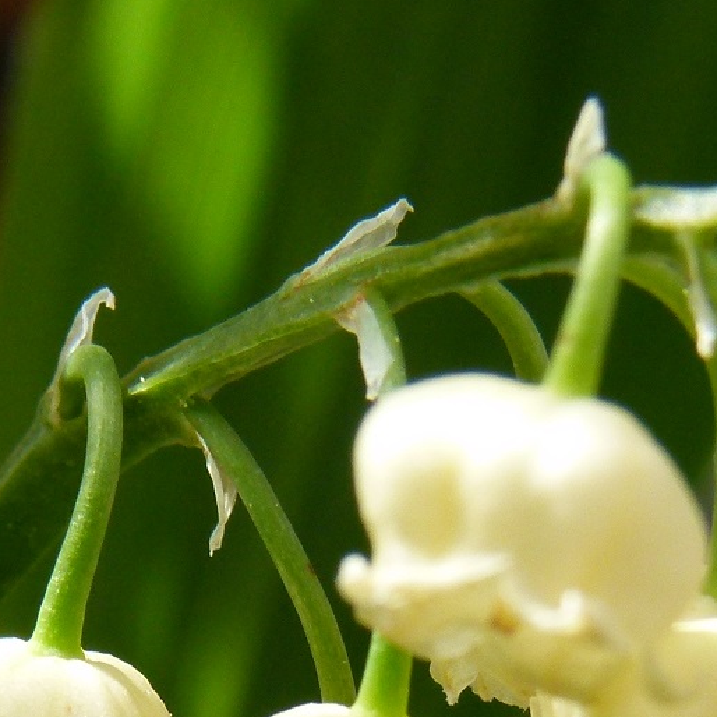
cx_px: 356
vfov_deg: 10.3
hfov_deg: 10.6
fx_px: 3867
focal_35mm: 165
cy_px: 969
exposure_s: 1/250
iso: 100
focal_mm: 8.7
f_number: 4
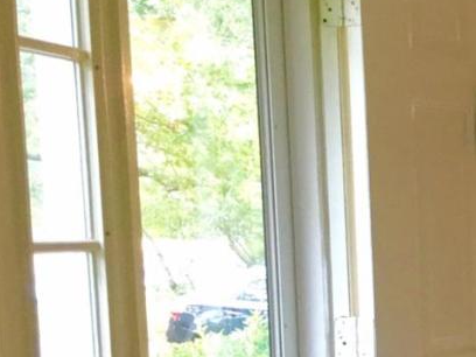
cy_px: 395
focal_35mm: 91
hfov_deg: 18.7
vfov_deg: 15.8
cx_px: 743
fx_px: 1251
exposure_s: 1/30
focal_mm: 4.15
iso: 200
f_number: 2.2
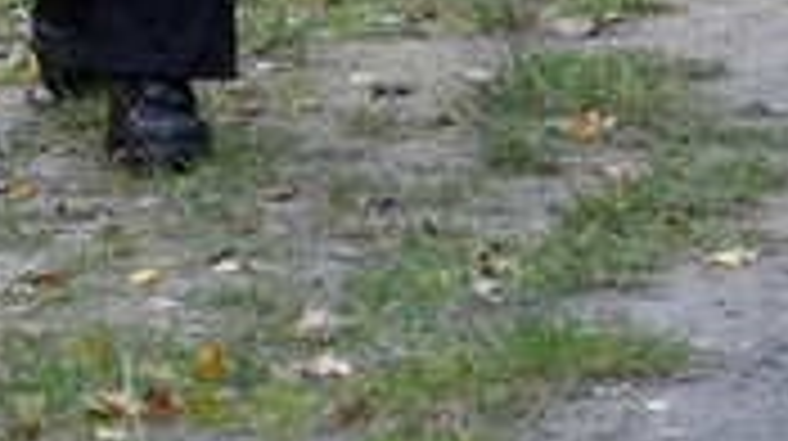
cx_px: 783
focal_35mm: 677
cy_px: -486
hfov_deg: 3.2
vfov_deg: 1.8
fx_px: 14131
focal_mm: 116
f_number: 5.6
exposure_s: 1/125
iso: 360
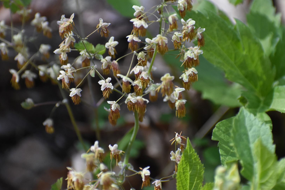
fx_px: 2668
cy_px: 96
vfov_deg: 4.1
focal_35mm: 337
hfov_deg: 6.1
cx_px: 148
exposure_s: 1/1000
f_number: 6.3
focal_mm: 180
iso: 1800
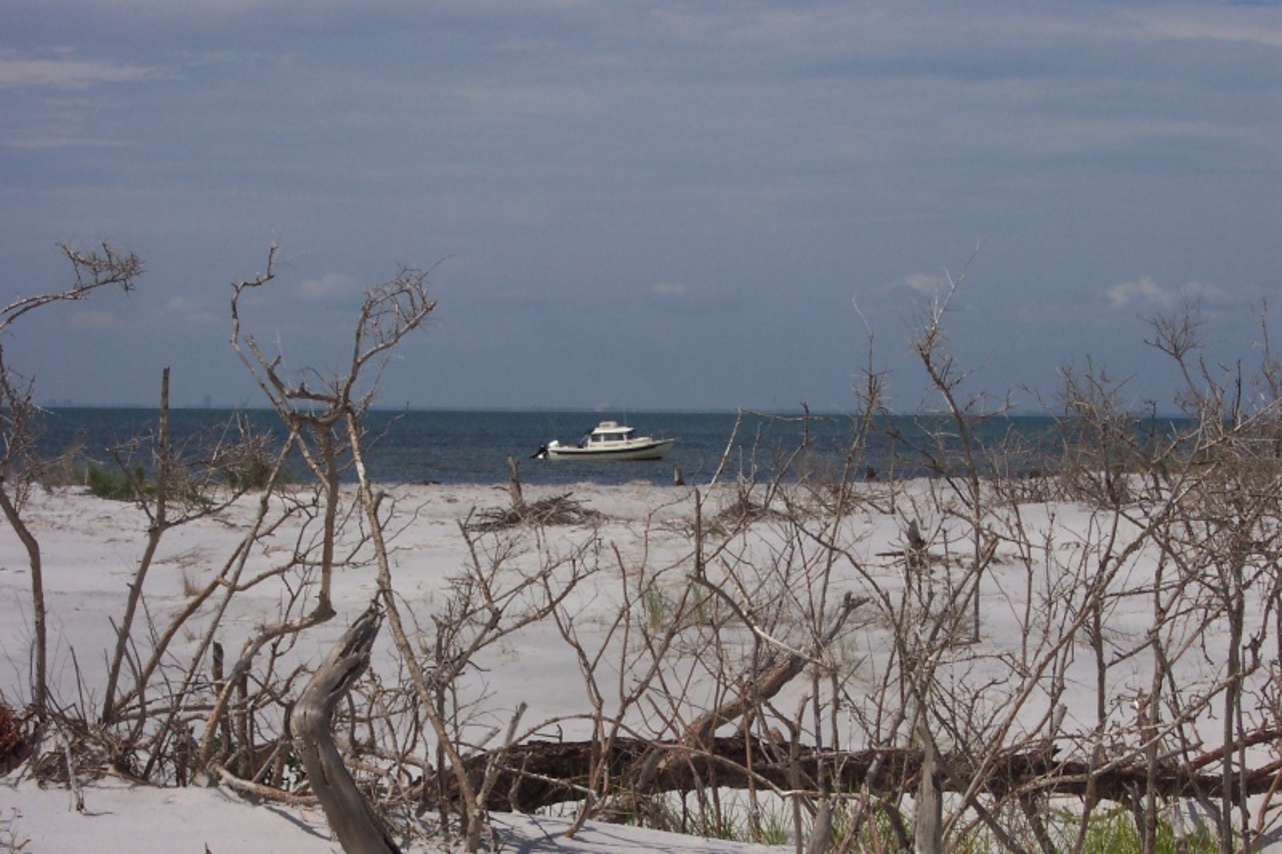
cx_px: 641
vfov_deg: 12.0
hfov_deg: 18.0
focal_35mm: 114
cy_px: 427
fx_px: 4059
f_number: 8
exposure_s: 1/700
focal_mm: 24
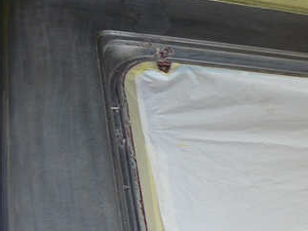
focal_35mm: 84
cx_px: 308
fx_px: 747
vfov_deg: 17.4
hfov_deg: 22.4
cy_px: 196
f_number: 2.8
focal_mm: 6
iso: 100
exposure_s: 1/30
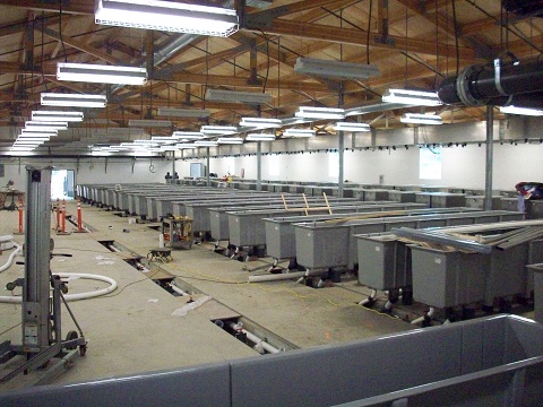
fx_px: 580
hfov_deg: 50.1
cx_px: 272
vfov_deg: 38.7
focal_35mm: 37
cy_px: 204
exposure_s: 1/64
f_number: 2.8
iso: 542
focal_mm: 6.2
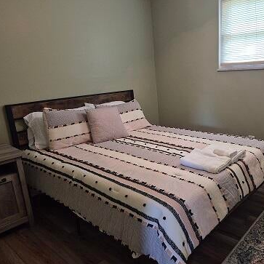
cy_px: 133
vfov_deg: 57.3
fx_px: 242
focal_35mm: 28
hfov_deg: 56.1
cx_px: 175
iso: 400
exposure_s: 1/120
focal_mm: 5.4
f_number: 1.8
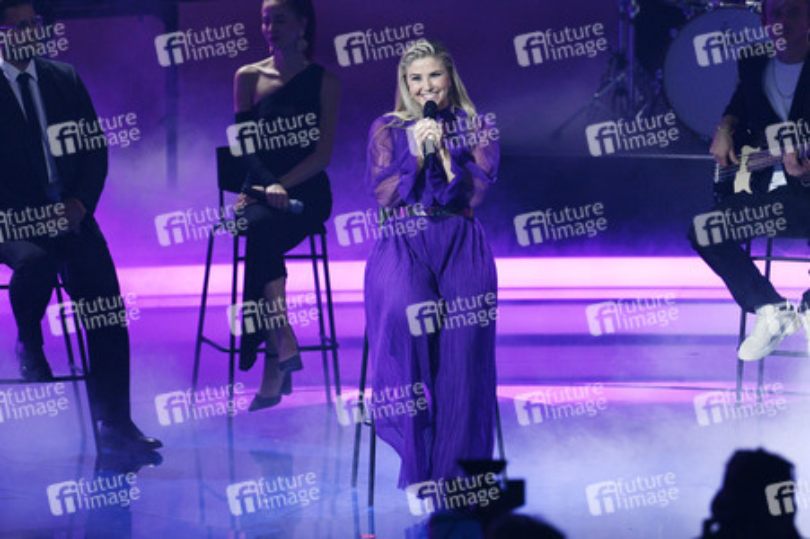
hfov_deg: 6.1
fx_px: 7644
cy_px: 270
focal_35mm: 340
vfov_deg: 4.0
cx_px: 405
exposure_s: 1/250
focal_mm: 340
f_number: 5.6
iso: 6400
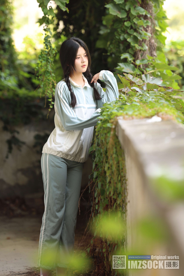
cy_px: 138
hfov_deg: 6.5
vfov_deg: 9.8
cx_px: 92
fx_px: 1617
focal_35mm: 211
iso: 125
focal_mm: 168
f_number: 2.8
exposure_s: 1/125
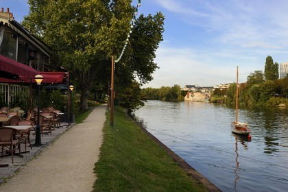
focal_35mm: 32
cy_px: 96
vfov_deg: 41.1
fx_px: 256
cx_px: 144
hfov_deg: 58.7
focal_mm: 32
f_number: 11
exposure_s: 1/125
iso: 400
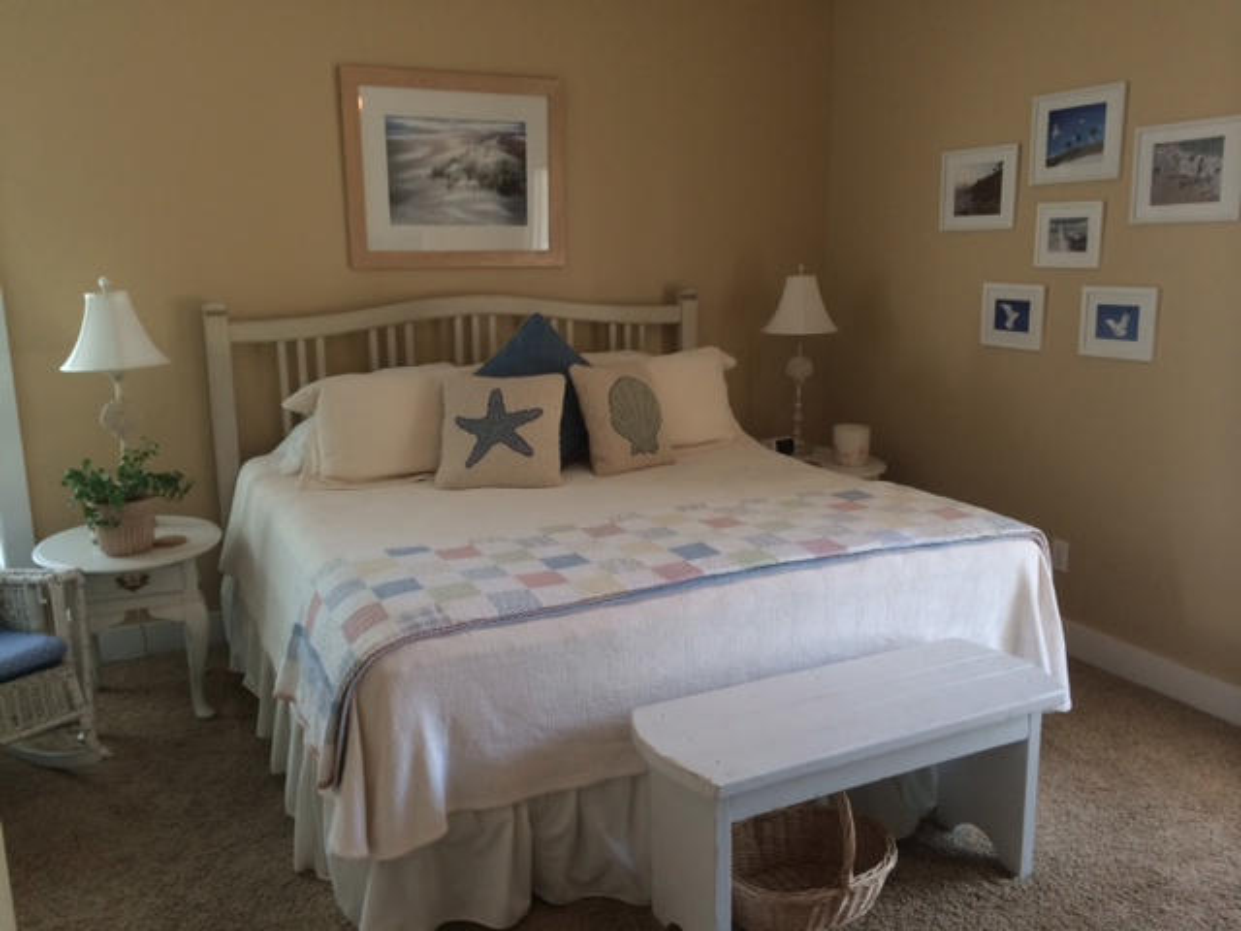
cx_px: 620
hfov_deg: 60.0
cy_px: 466
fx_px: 1076
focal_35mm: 30
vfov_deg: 46.8
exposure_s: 1/30
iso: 80
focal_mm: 4.12
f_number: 2.2
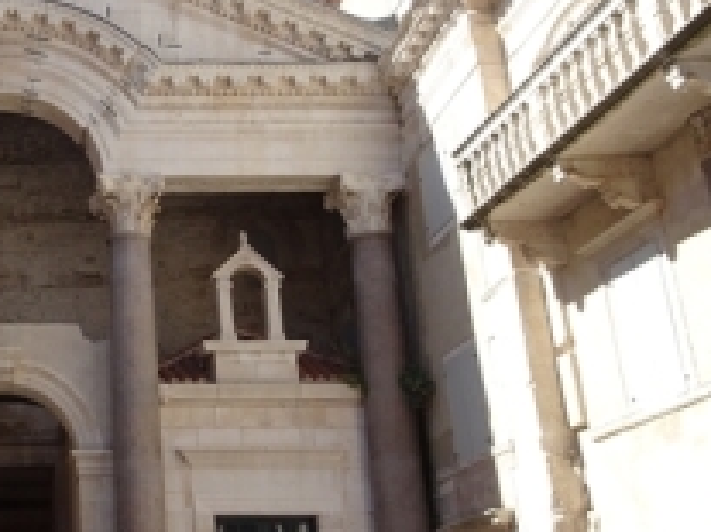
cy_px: 263
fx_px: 1191
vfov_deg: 25.2
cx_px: -31
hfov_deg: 30.4
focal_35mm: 58
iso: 80
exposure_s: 1/500
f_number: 3.5
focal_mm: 4.1
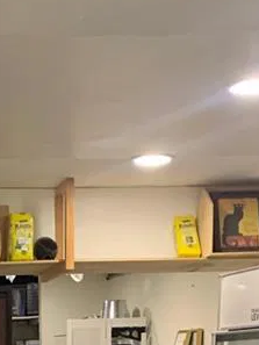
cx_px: -43
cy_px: 551
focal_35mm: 105
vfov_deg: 16.6
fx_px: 1047
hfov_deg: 13.7
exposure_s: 1/60
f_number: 1.8
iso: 250
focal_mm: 4.25
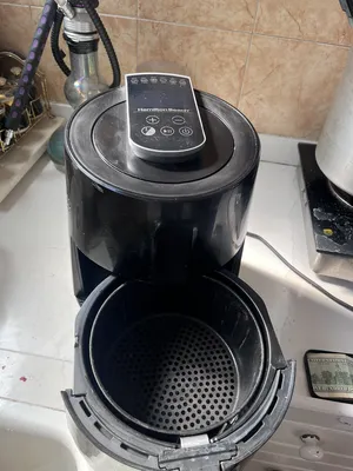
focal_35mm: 26
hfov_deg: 53.1
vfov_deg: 67.3
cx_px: 176
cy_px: 236
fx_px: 354
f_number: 1.6
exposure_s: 1/122
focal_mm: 5.1
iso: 40
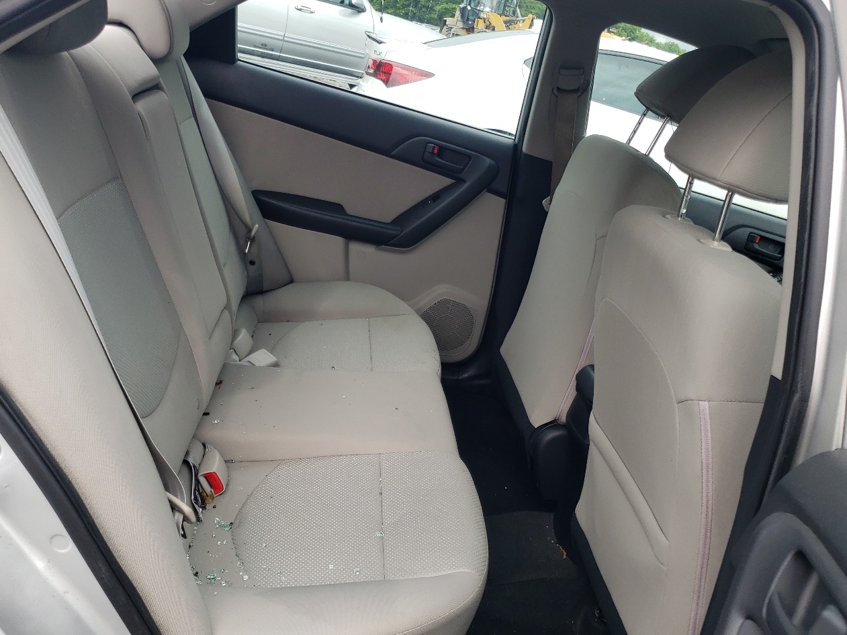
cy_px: 321
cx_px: 414
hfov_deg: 55.4
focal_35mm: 33
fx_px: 807
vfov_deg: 42.9
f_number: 1.5
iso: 50
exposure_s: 1/556
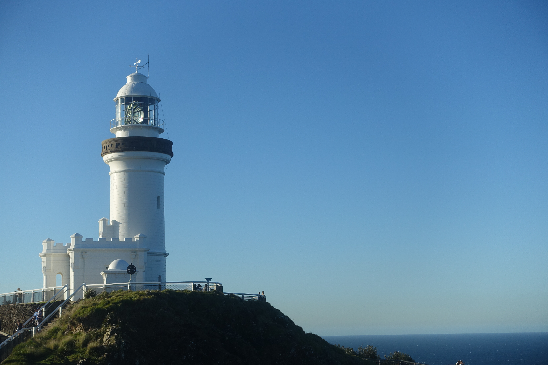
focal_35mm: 70
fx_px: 1065
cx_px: 274
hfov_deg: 28.8
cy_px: 182
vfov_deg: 19.5
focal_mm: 25.7
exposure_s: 1/640
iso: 125
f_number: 5.6
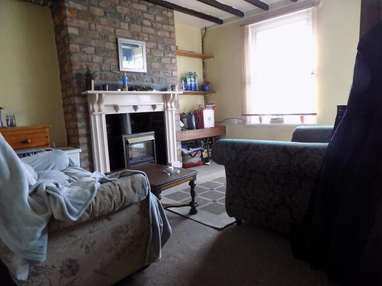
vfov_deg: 58.9
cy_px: 143
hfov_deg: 73.9
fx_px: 254
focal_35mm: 23
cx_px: 191
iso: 400
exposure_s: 1/8
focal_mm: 4
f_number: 3.1
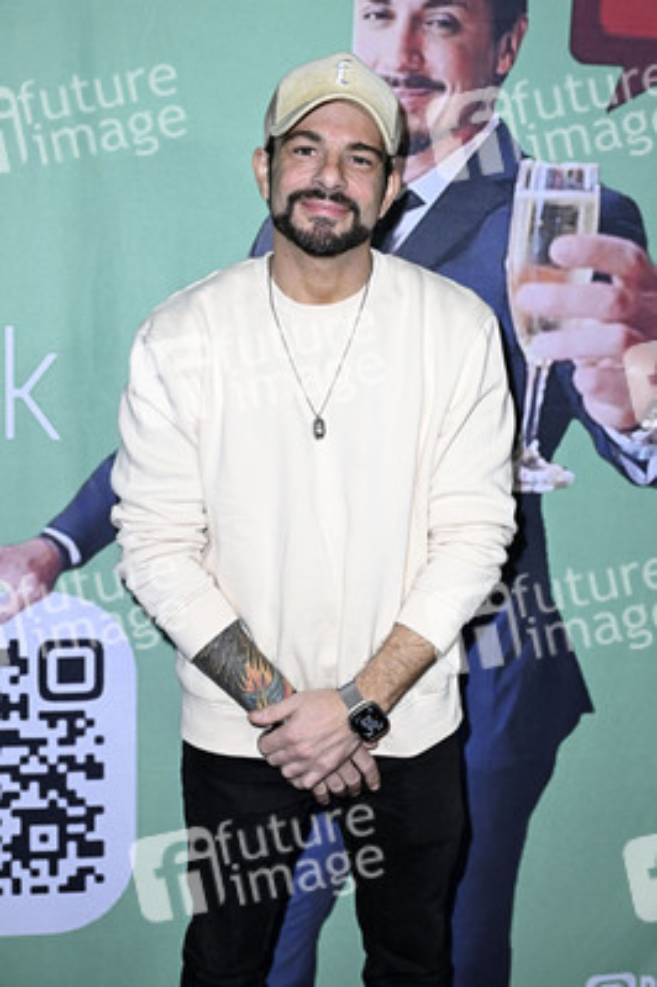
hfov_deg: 22.2
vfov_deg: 32.9
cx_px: 328
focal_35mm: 61
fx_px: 1673
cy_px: 494
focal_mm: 61
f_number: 5.6
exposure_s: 1/200
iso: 1600
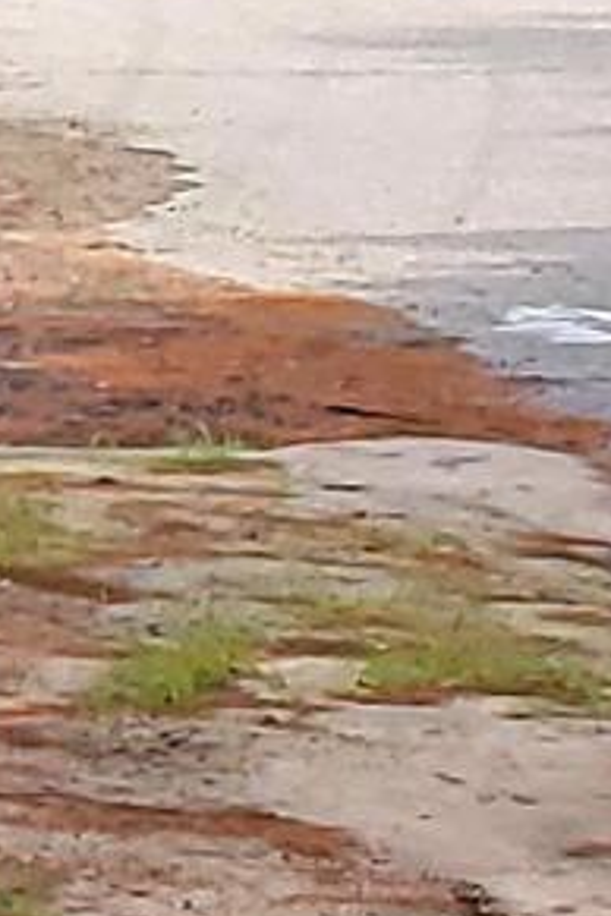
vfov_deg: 7.3
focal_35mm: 279
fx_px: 7102
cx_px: -3628
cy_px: -485
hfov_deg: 3.8
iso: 50
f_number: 2.4
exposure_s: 1/1019
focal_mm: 4.3
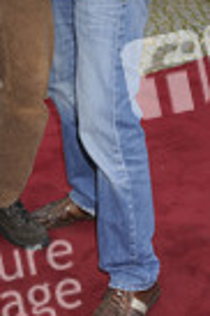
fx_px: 1079
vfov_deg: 16.1
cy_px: -51
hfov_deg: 11.1
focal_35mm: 123
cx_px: 30
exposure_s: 1/160
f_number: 5.6
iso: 400
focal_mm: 42
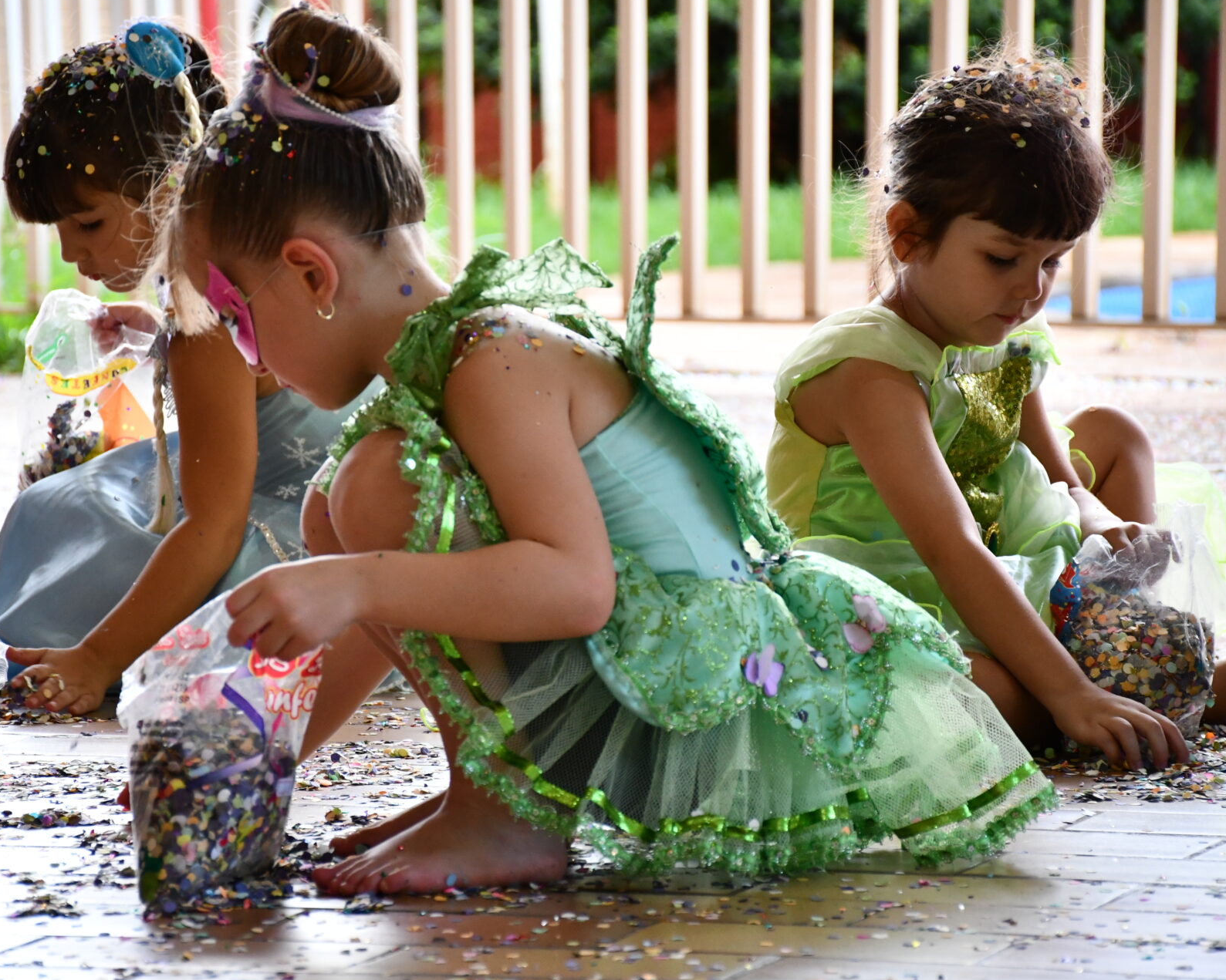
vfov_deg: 9.6
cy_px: 488
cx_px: 540
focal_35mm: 161
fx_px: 5842
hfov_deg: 12.0
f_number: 5.3
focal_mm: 95
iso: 2000
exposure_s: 1/250
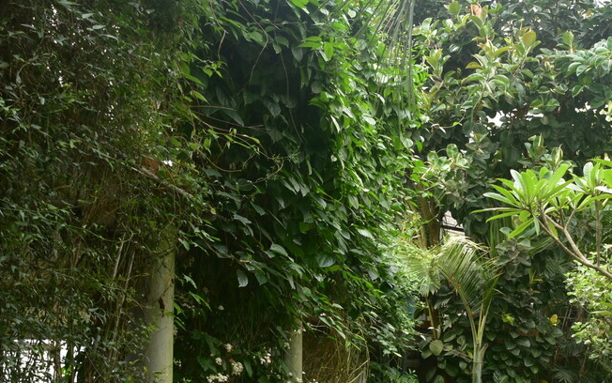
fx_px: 1201
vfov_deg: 18.1
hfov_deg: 28.1
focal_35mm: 72
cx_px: 470
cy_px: 230
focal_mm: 24
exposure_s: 1/15
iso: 100
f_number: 7.1
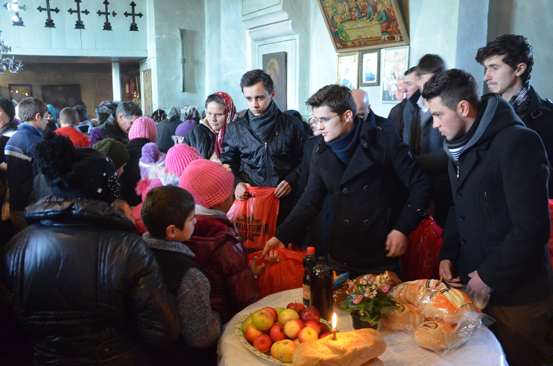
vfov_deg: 41.5
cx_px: 276
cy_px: 183
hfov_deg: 59.6
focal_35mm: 32
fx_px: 483
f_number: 3.8
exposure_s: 1/30
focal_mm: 21
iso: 2200
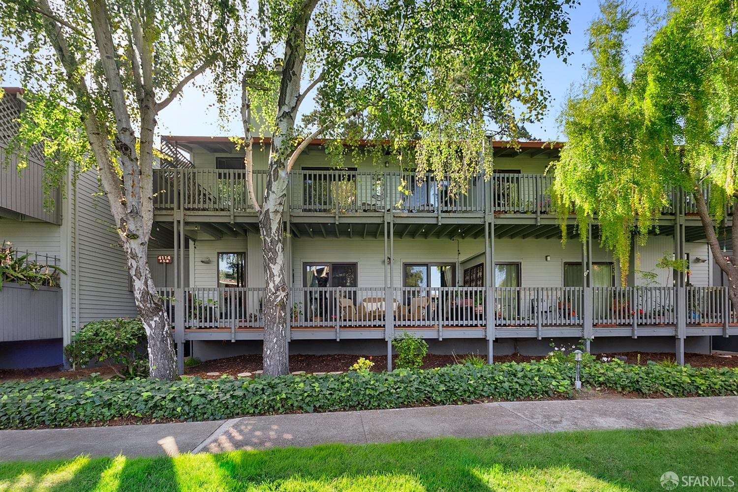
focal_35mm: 15
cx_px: 369
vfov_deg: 77.3
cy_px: 246
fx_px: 307
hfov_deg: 100.4
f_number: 9
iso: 250
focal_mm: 10
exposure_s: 1/15
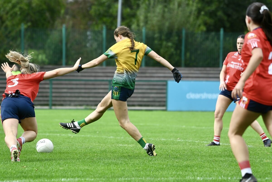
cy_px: 91
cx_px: 136
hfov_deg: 7.6
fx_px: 2040
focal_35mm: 270
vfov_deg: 5.1
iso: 800
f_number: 5.6
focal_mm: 270
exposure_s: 1/2000
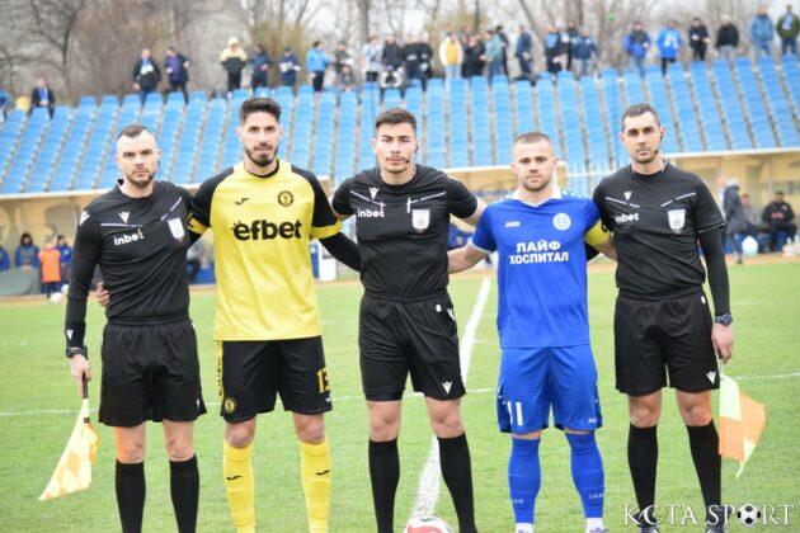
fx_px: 4000
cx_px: 400
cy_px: 266
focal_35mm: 180
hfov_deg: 11.4
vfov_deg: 7.6
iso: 1600
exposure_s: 1/800
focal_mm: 120
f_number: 4.8
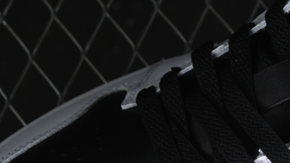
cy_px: 246
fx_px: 2215
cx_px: 322
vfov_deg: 4.2
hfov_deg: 7.4
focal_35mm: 288
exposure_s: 1/60
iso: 160
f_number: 7.1
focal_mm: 50
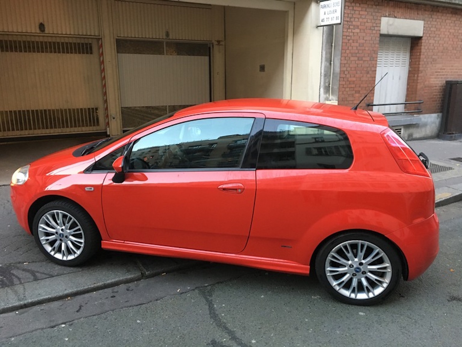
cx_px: 231
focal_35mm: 29
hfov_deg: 61.7
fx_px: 387
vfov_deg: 48.2
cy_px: 174
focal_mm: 4.15
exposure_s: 1/33
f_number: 2.2
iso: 200
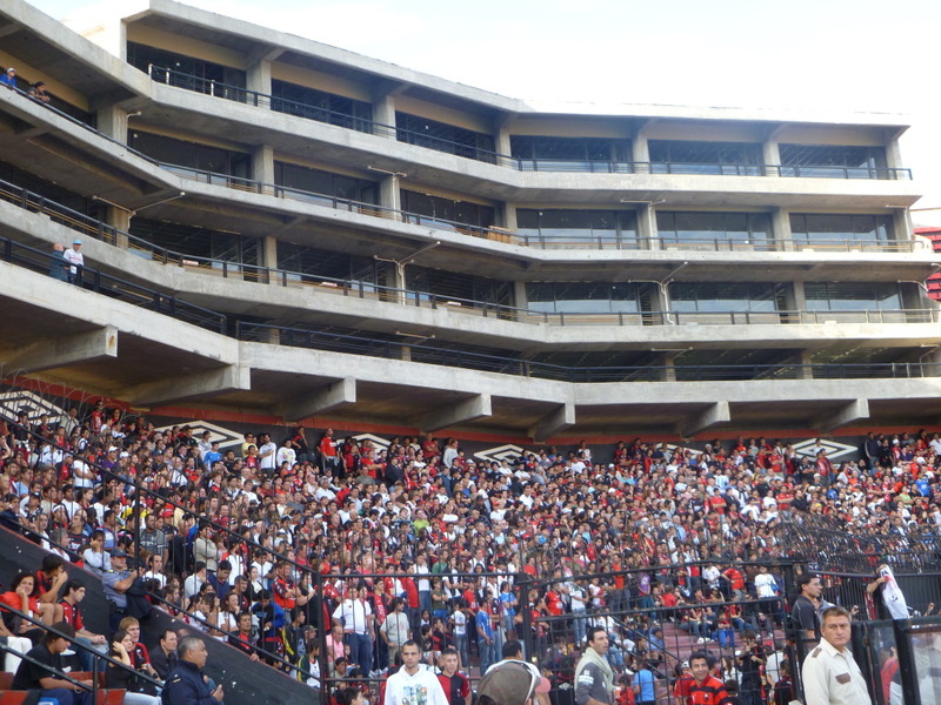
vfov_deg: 32.9
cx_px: 470
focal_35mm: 44
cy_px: 352
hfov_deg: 42.9
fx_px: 1196
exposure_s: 1/100
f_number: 3.8
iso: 160
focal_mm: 7.9
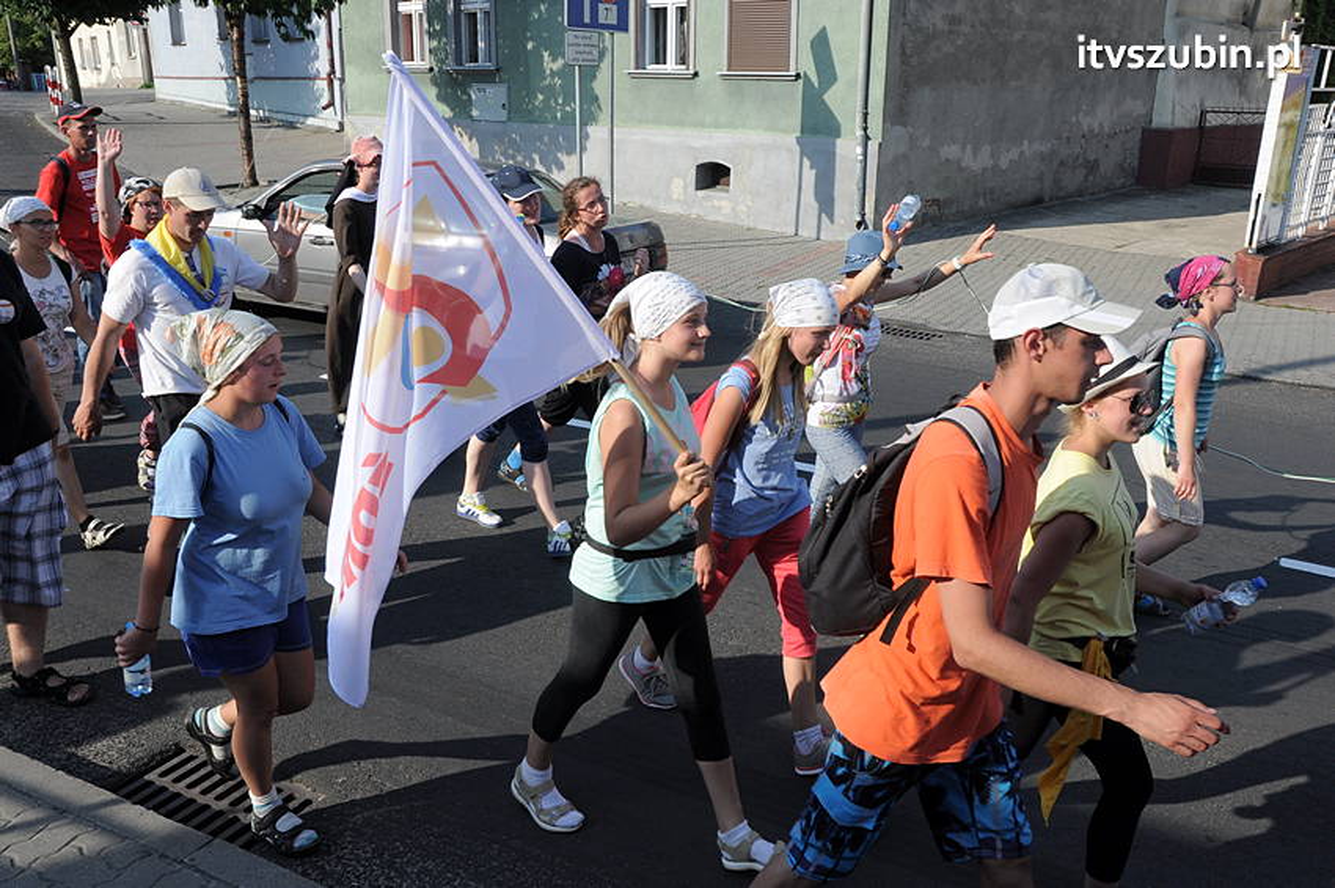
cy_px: 444
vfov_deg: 41.6
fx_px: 1167
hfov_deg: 59.5
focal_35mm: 32
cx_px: 668
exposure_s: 1/400
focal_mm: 21
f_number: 10
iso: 400
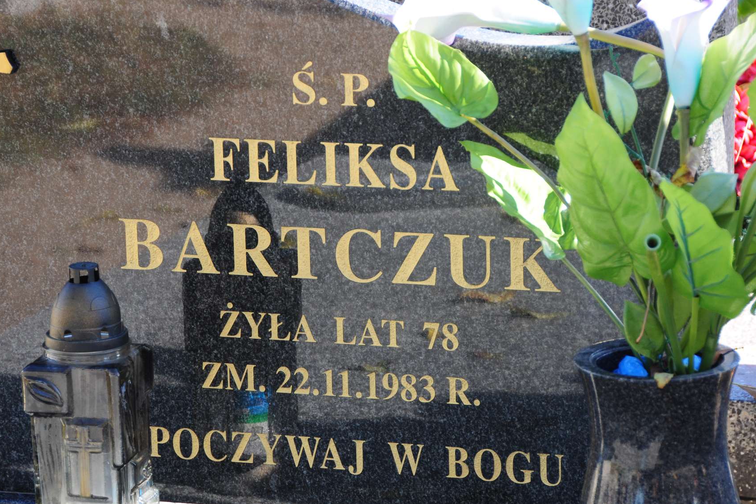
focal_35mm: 170
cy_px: 271
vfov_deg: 8.1
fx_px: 3570
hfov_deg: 12.1
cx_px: 339
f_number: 7.1
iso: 320
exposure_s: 1/200
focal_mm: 90
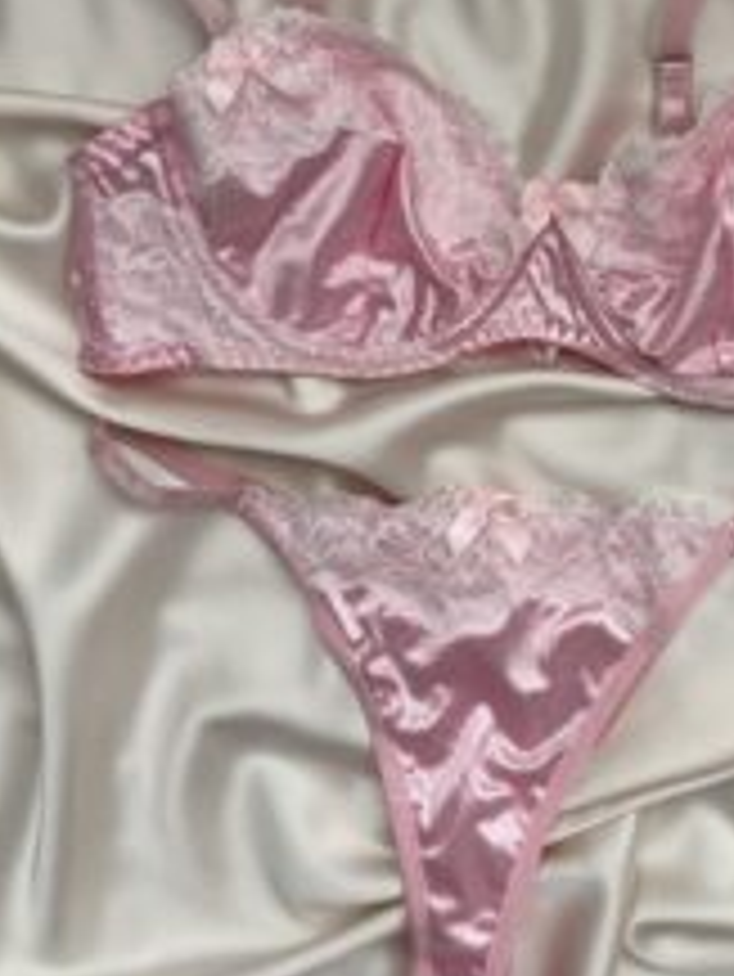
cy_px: 306
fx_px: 1356
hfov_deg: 29.6
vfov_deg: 39.1
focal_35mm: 48
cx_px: 590
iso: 50
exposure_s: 1/361
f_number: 1.6
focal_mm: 5.96
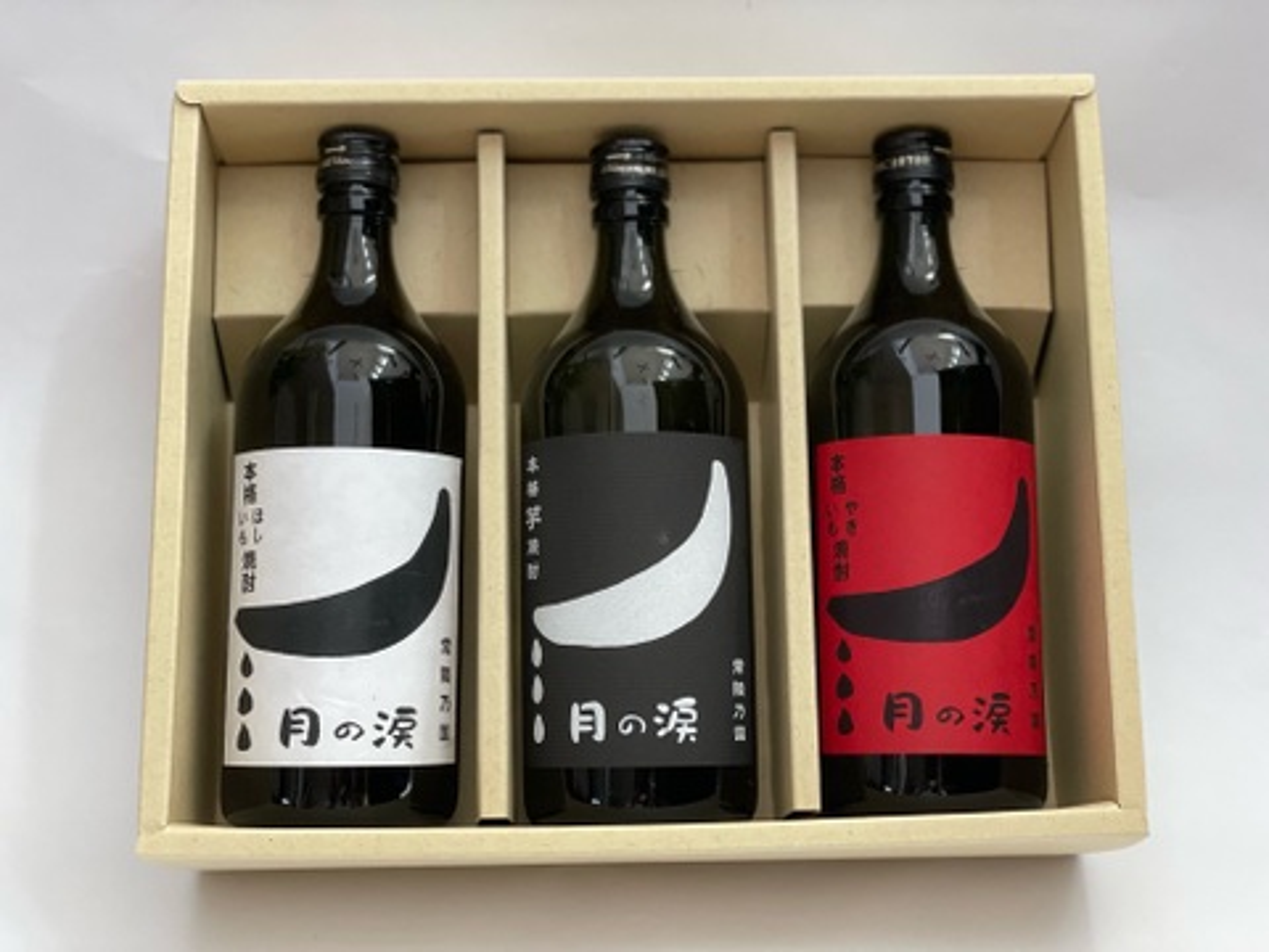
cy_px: 476
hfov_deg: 36.8
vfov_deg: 28.0
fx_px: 1906
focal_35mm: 52
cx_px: 634
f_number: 2
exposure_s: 1/122
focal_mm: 6
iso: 200
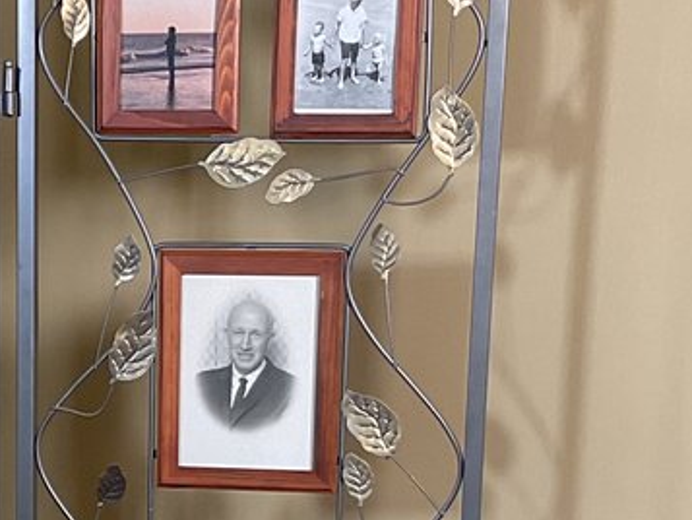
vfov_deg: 11.8
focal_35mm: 123
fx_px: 2460
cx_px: -77
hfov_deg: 15.6
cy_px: 601
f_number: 1.8
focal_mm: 3
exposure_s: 1/60
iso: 64
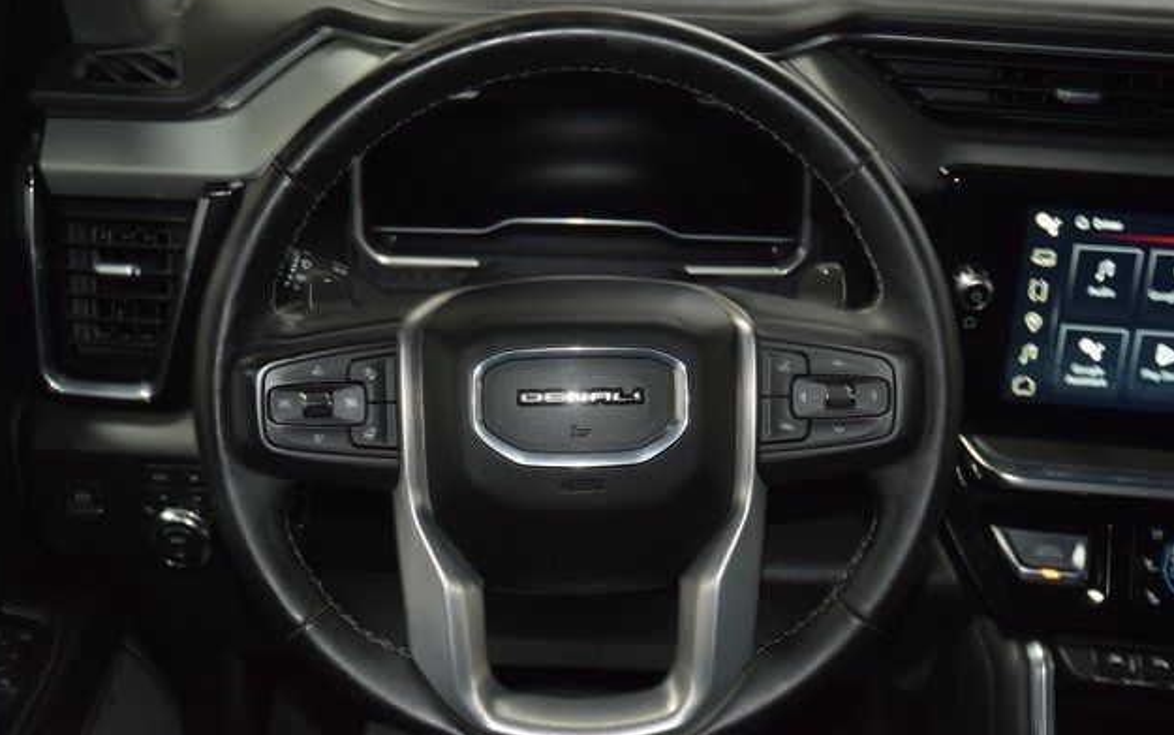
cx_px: 577
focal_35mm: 49
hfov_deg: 41.4
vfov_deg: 26.6
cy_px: 384
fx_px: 1553
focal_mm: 31
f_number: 4
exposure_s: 1/30
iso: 1250
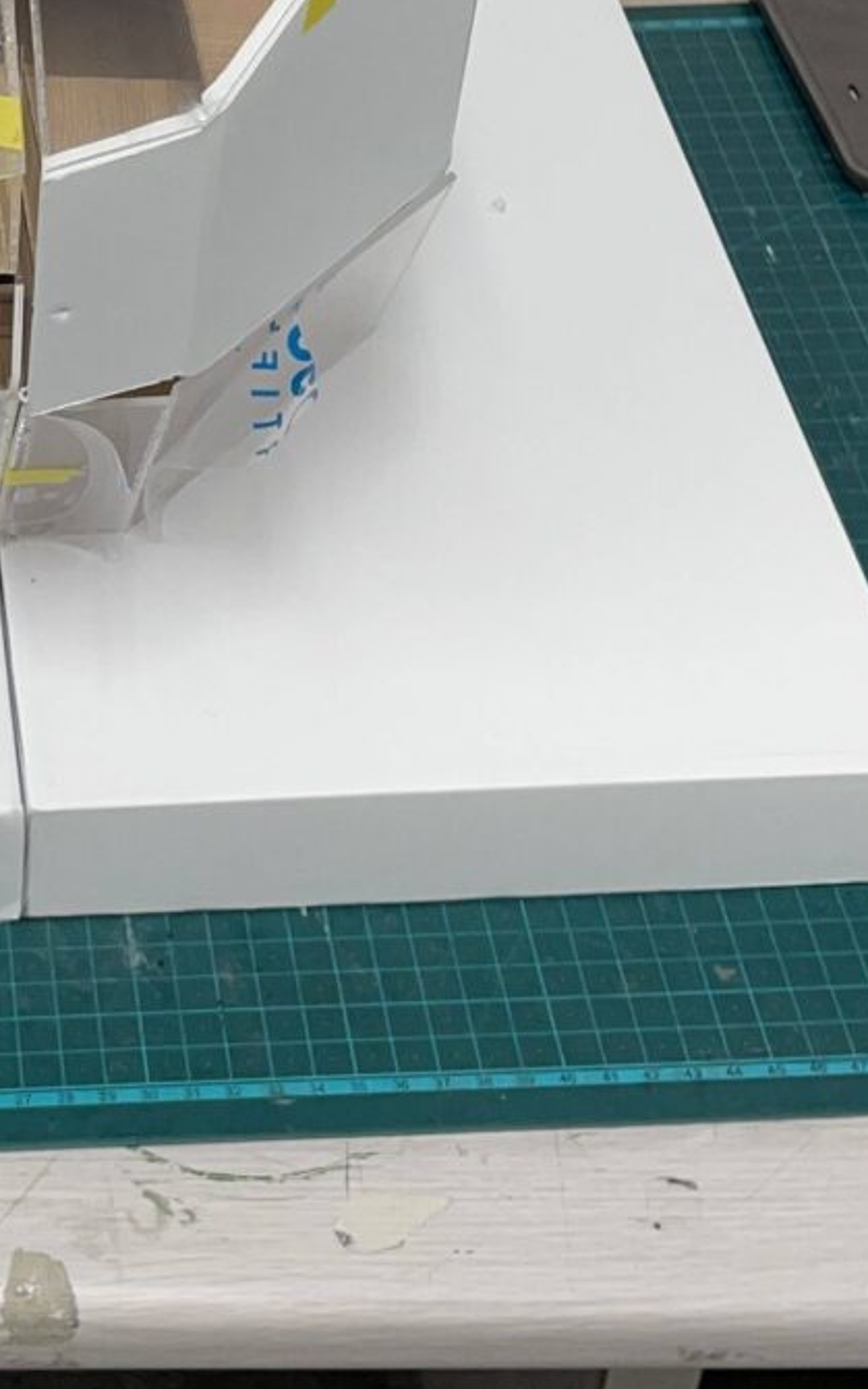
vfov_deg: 25.4
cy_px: 170
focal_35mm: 79
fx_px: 2989
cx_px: -68
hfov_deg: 16.1
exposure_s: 1/120
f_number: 1.6
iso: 50
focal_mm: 4.2
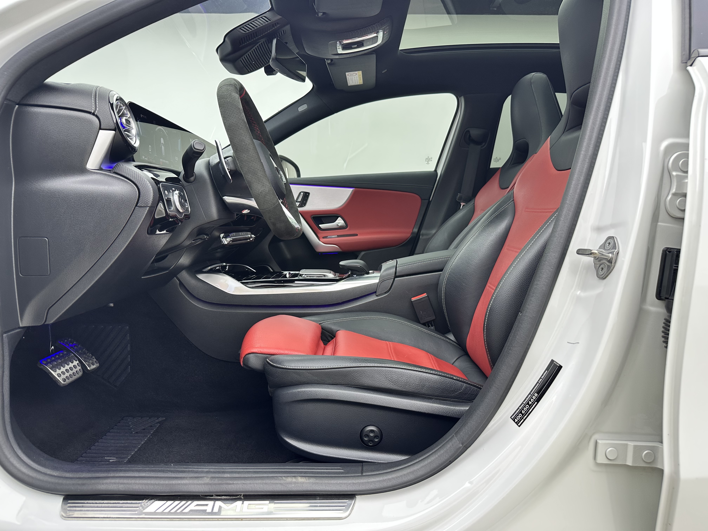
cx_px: 354
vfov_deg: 56.8
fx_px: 491
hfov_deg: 71.6
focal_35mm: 24
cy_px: 266
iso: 100
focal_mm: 6.86
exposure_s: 1/100
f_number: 1.78
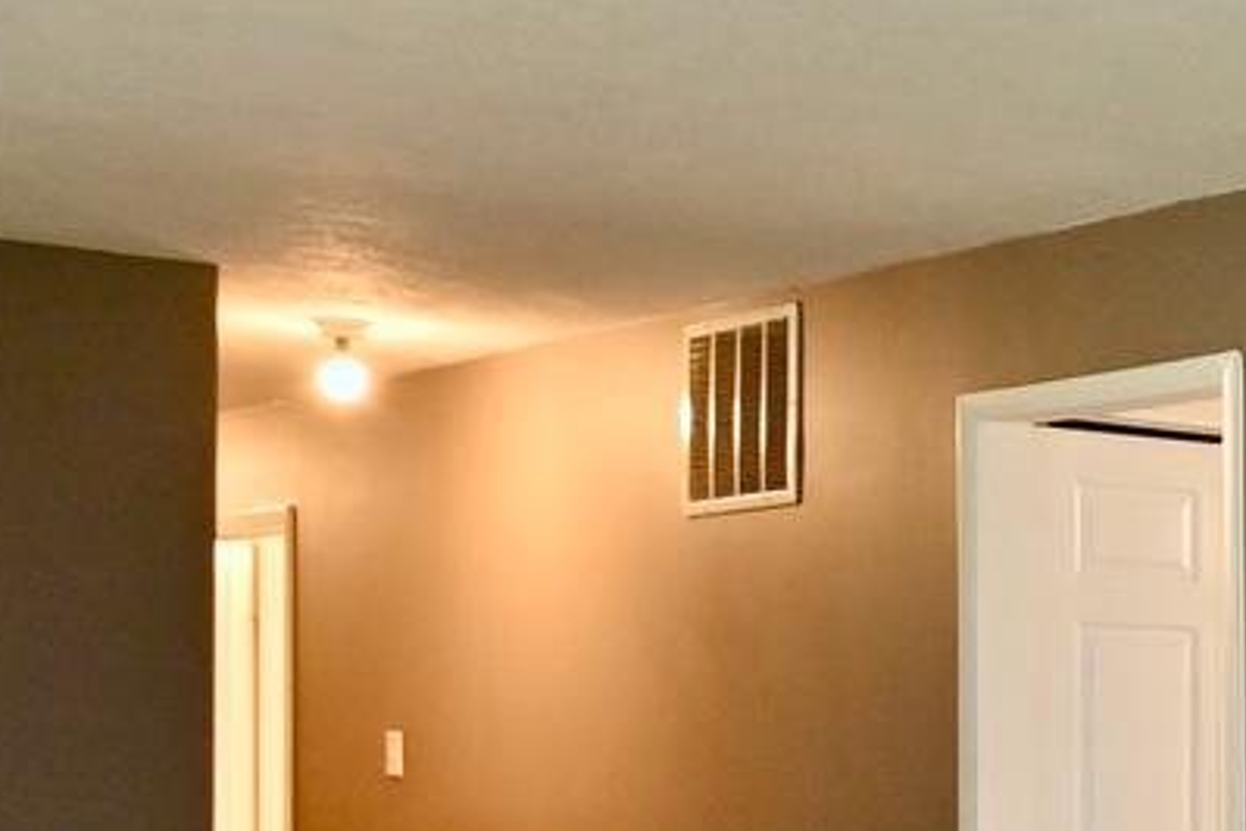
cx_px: 2152
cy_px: 654
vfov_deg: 17.6
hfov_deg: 20.1
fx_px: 2665
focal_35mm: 77
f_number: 7.1
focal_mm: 10
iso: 400
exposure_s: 1/20
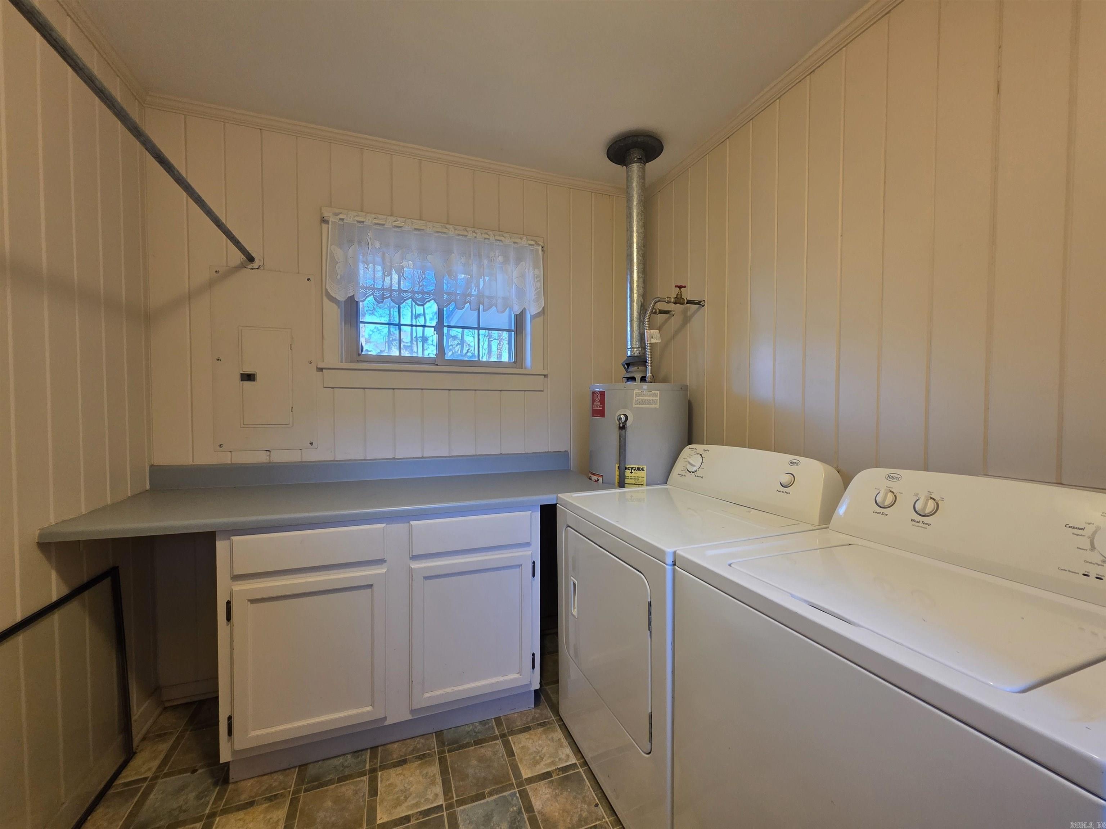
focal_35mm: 13
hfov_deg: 106.2
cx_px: 553
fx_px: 415
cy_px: 414
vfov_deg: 89.9
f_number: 1.9
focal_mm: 2.2
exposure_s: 1/60
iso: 250
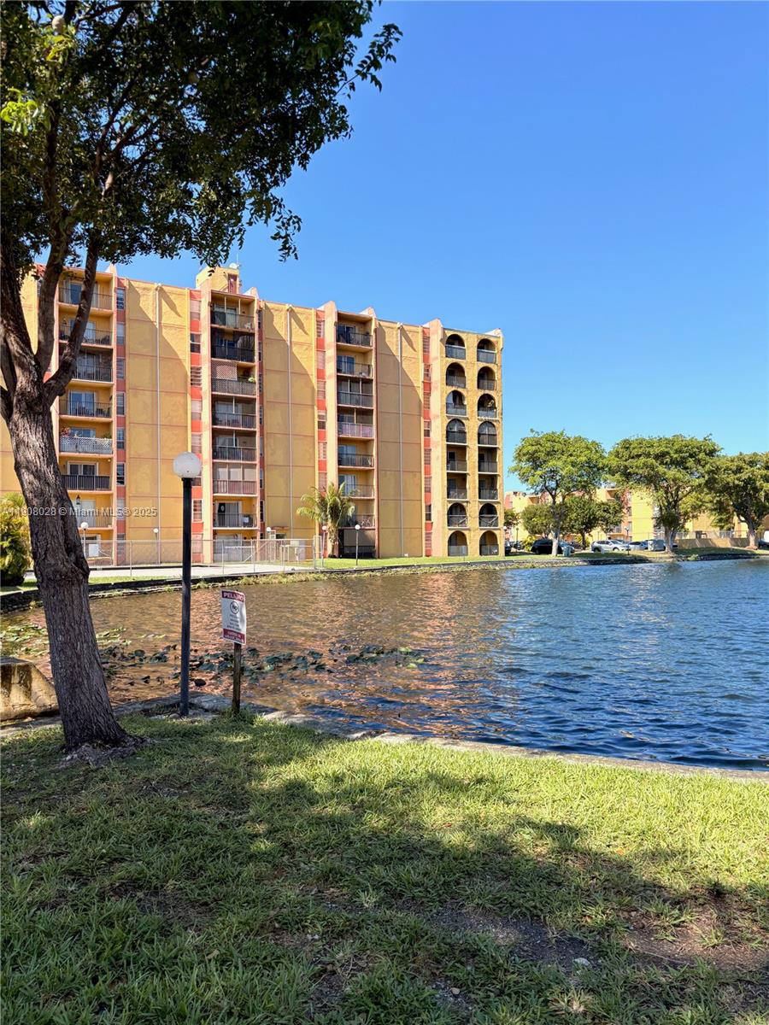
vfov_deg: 67.3
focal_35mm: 26
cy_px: 512
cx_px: 384
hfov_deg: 53.1
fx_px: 770
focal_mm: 5.96
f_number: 1.6
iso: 50
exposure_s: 1/2208
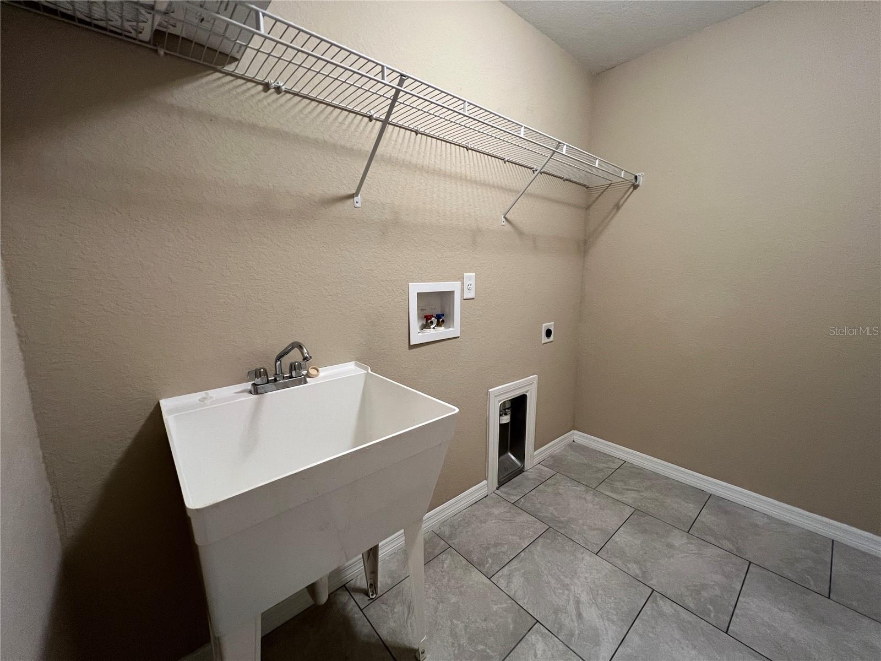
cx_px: 440
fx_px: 331
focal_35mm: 13
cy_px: 330
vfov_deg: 89.9
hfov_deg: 106.2
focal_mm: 1.57
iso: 250
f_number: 1.8
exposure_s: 1/60
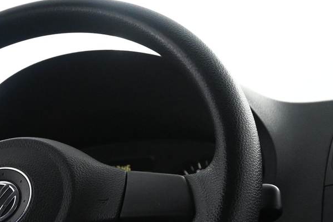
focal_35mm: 88
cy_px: 211
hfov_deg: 22.7
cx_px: 40
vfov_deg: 15.4
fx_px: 811
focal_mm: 21.5
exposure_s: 1/60
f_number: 4
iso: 2500
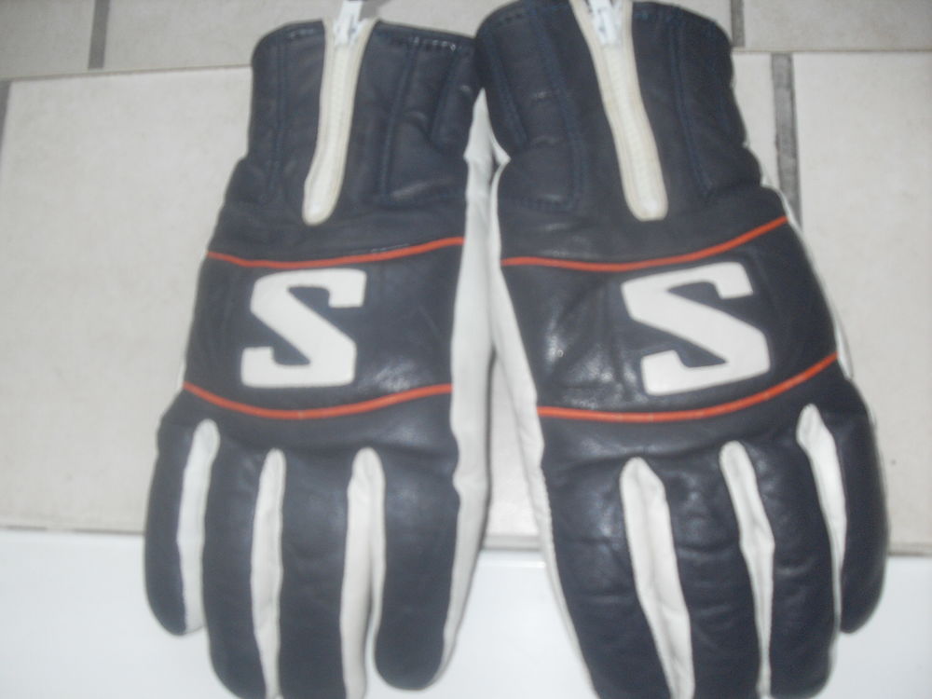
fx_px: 996
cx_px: 466
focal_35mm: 37
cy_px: 350
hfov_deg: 50.1
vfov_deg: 38.7
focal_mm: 6.3
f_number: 2.8
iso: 100
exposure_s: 1/45
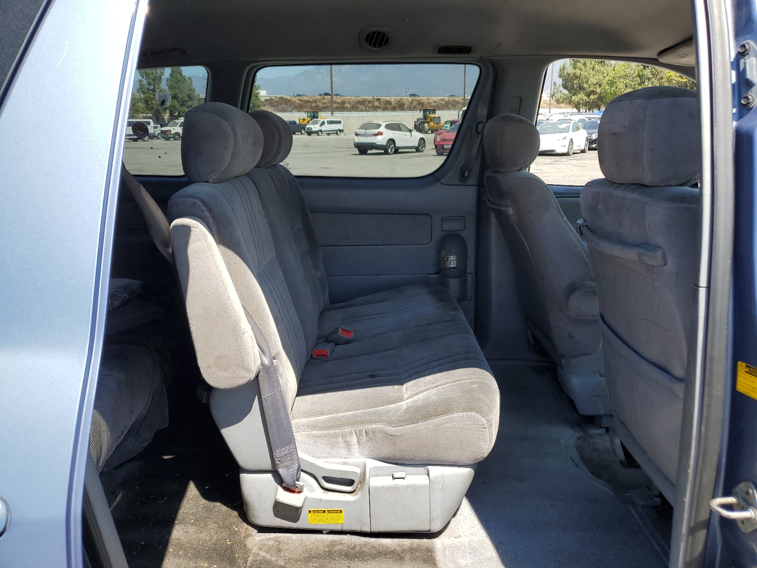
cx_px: 378
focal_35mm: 26
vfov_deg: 53.1
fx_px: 569
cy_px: 284
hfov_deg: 67.3
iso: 50
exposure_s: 1/1111
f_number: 1.5
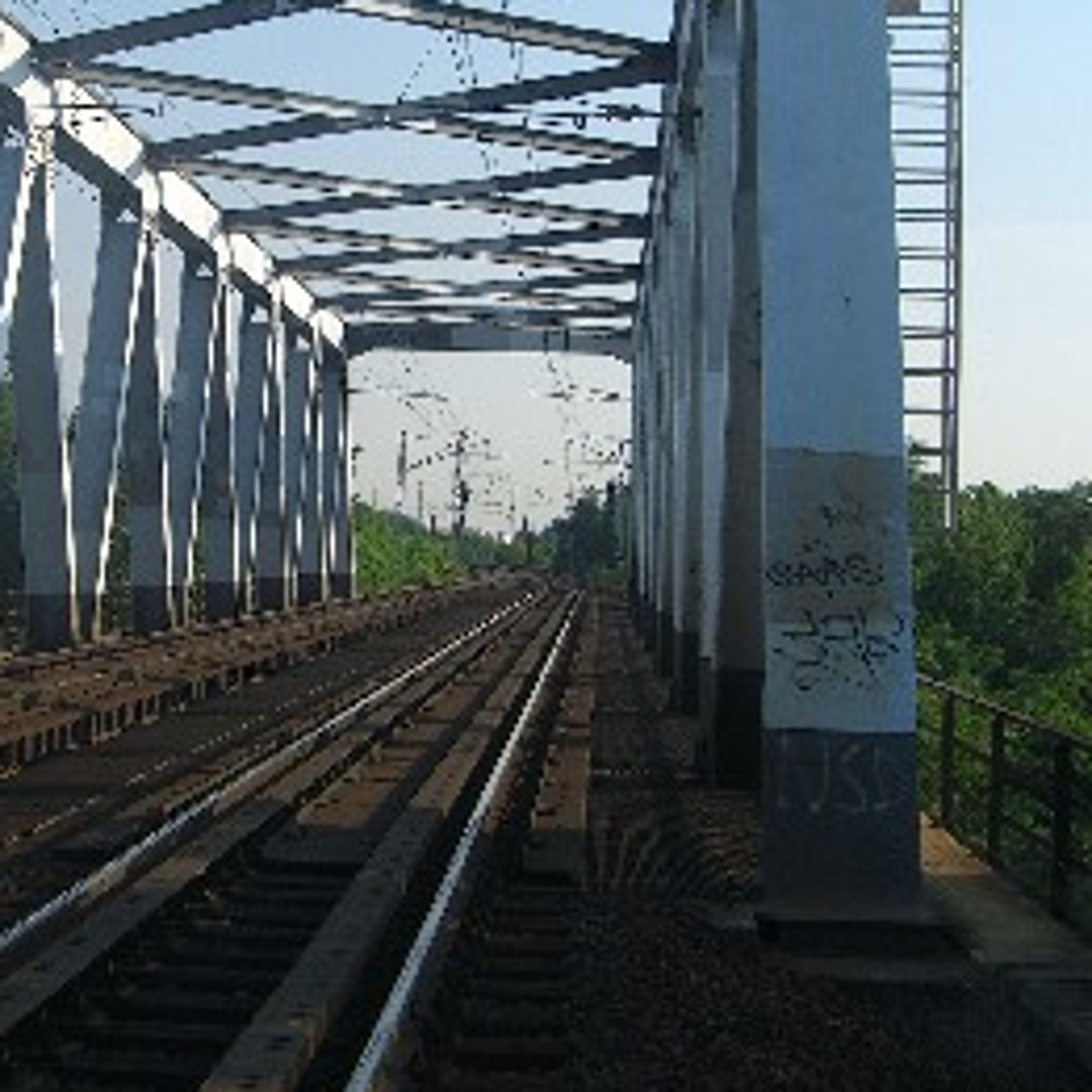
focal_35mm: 75
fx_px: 2677
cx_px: 169
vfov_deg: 23.0
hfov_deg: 22.6
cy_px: 408
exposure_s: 1/160
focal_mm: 7.9
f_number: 8
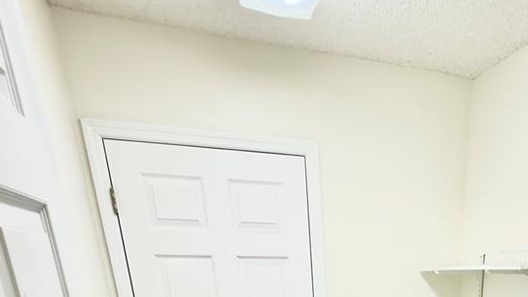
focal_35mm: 34
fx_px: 476
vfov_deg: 24.8
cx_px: 398
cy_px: 468
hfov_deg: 55.1
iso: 32
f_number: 2.2
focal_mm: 2.22
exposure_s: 1/40
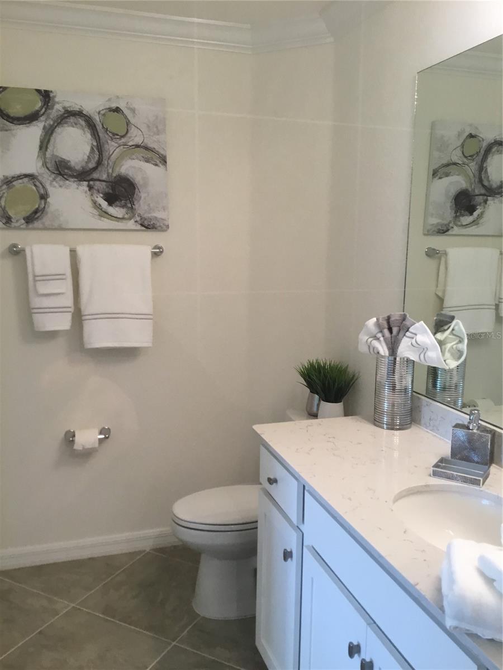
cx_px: 252
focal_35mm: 31
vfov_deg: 58.4
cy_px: 335
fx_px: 601
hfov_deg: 45.4
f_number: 2.4
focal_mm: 3.3
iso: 50
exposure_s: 1/30
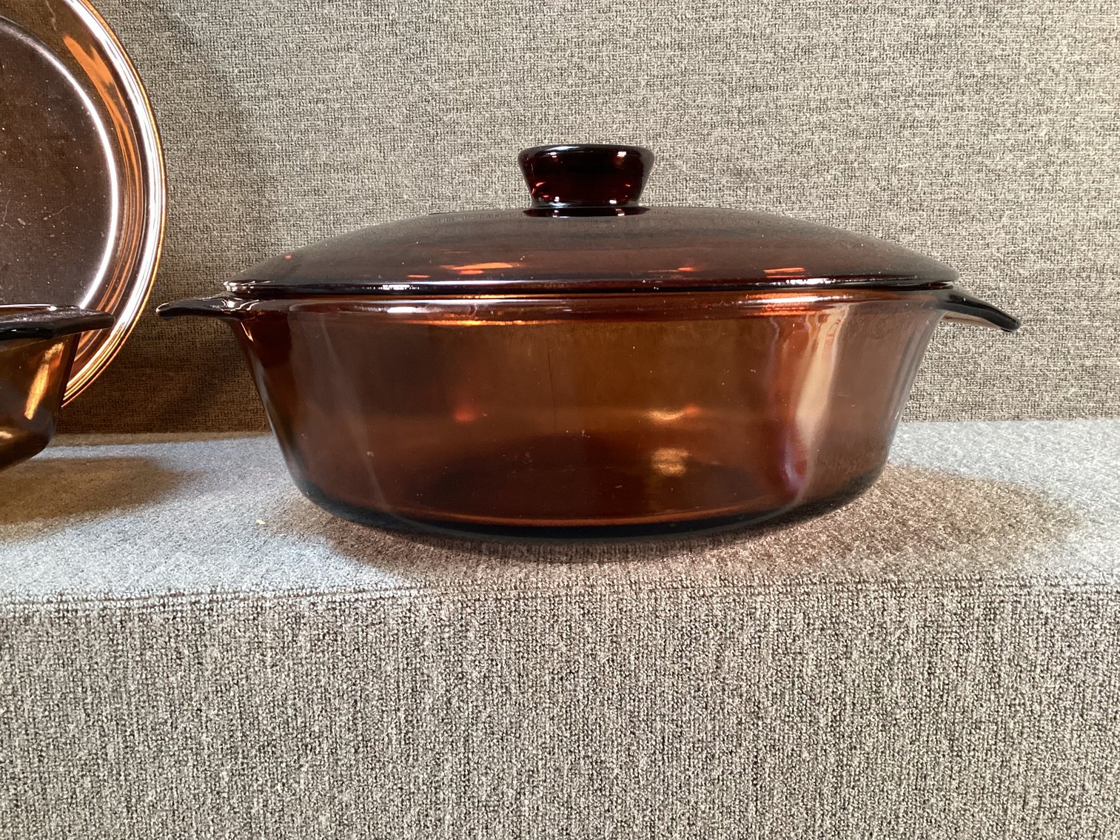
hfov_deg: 58.3
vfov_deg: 45.4
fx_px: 1003
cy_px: 420
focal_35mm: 31
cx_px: 560
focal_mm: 3.3
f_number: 2.4
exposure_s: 1/50
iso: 320
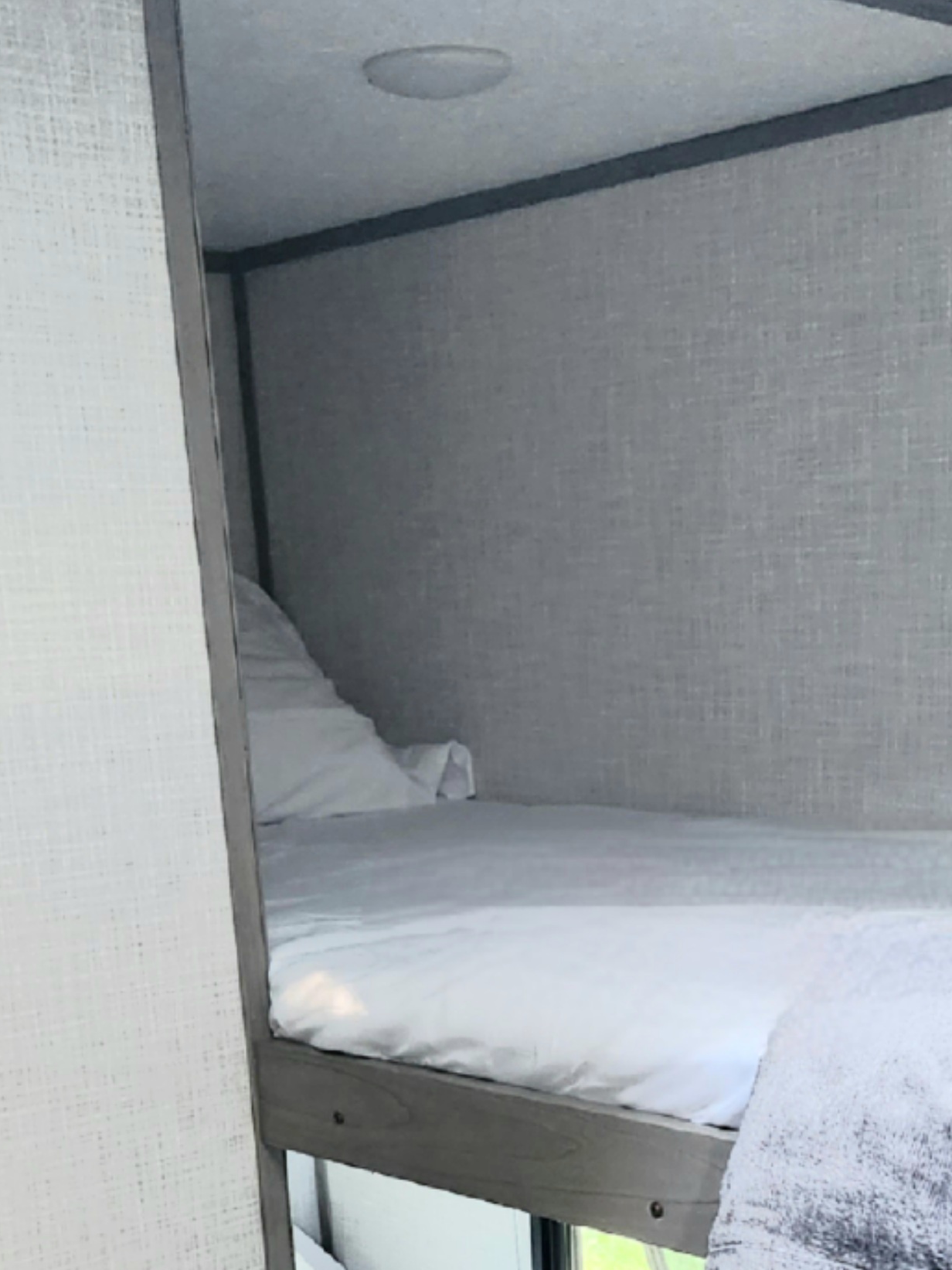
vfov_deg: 32.4
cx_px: 536
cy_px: 1174
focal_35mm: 56
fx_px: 2054
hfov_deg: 26.1
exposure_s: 1/60.2
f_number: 1.8
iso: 500
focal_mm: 5.4
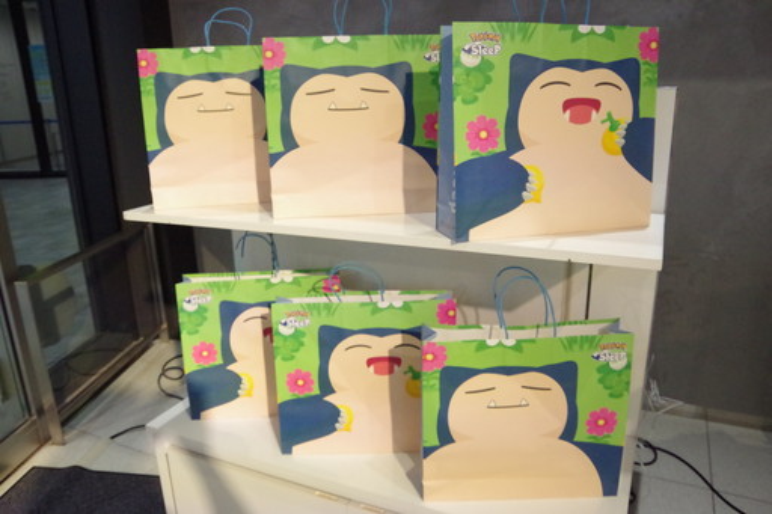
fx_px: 579
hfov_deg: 67.4
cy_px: 257
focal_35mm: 27
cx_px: 386
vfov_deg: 47.9
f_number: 5
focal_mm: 18
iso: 3200
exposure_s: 1/500
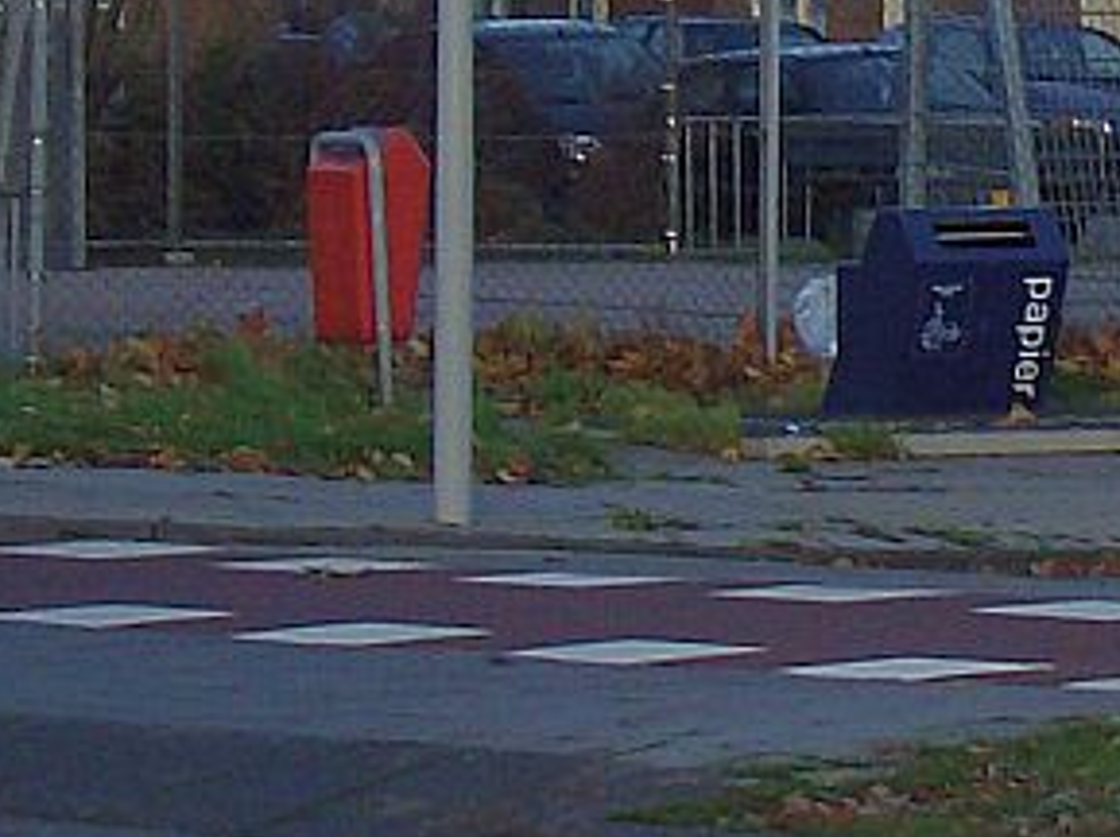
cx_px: 1101
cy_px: -401
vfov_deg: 4.2
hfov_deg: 5.6
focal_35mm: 354
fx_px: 11439
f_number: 4.6
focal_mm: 16.6
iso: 100
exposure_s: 1/347
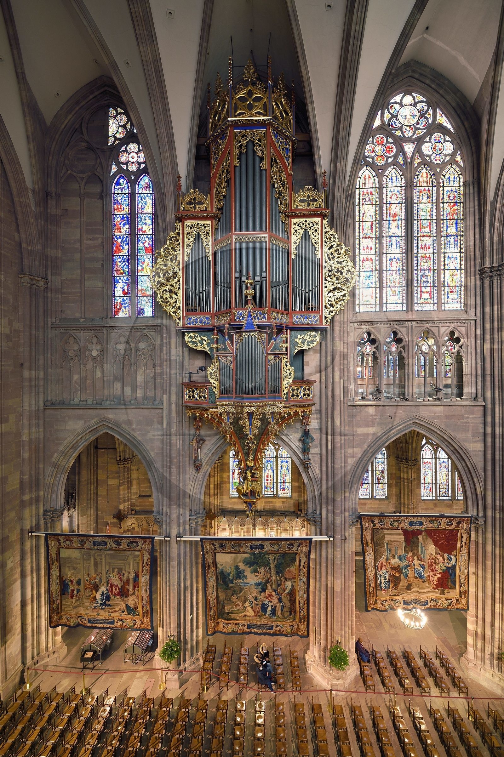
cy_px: 378
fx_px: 315
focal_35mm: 15
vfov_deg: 100.4
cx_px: 252
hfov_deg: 77.3
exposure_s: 1/1.67
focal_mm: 15
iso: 200
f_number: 5
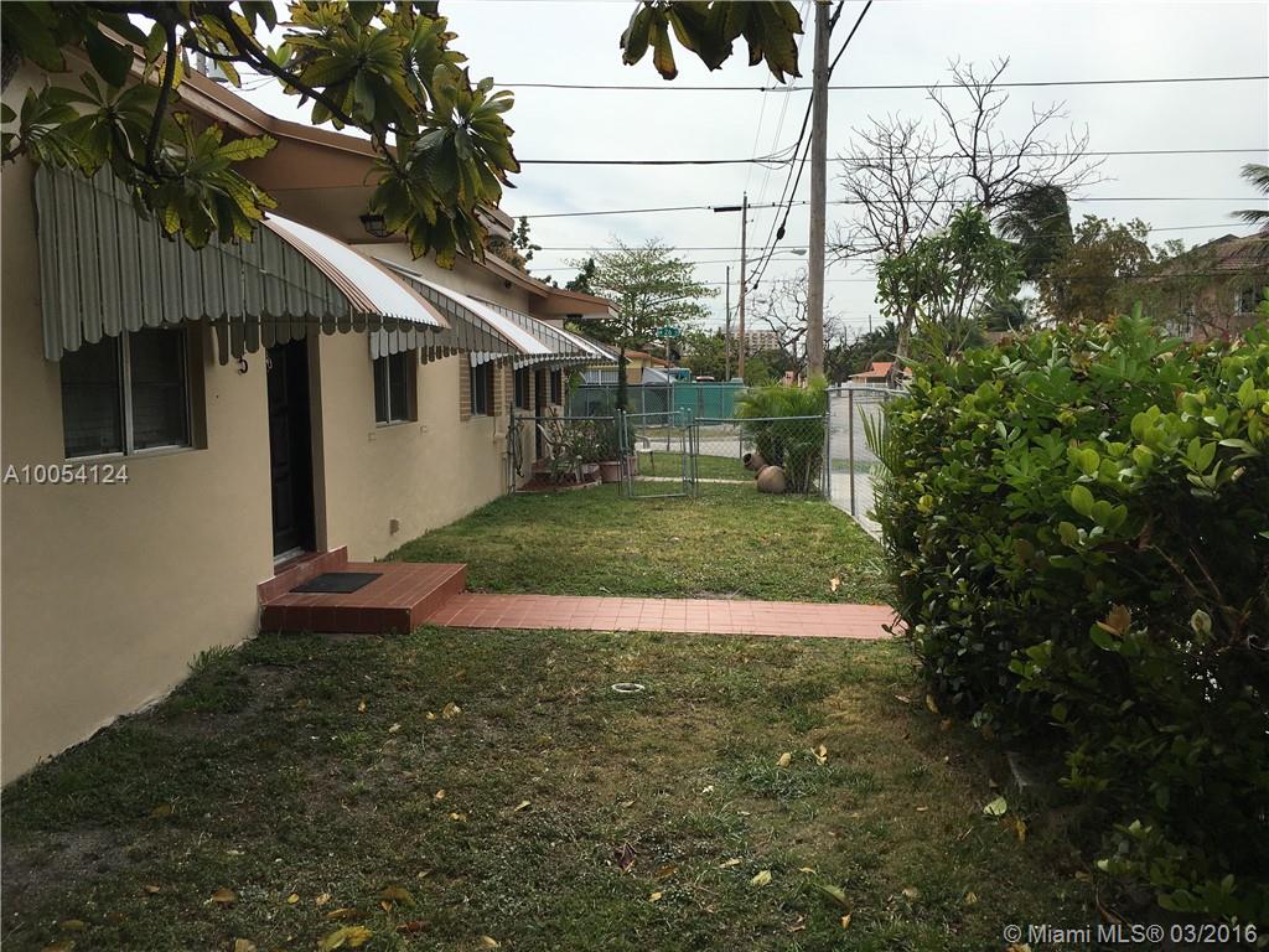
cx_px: 634
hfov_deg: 61.7
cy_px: 476
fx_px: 1063
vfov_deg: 48.2
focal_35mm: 29
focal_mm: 4.15
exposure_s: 1/1570
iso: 25
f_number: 2.2
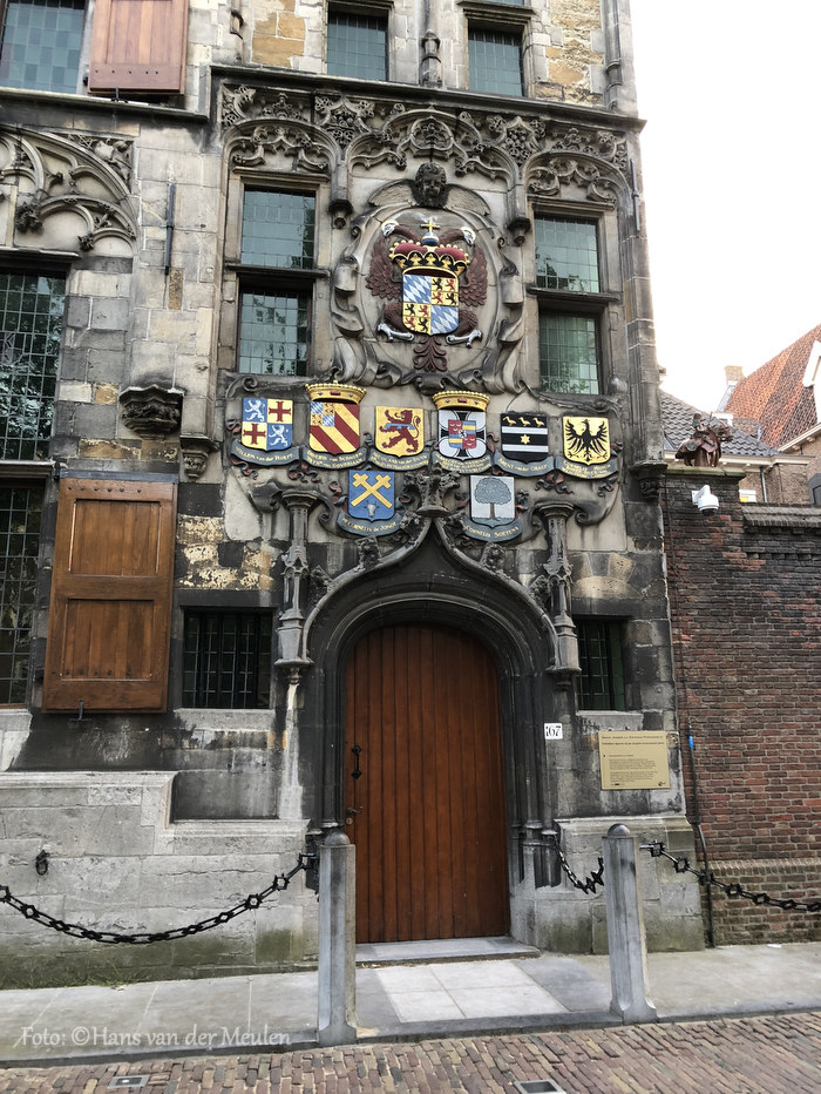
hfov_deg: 49.8
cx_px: 410
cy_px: 547
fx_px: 885
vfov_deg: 63.4
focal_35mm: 28
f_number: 1.8
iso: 40
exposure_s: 1/30
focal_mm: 3.99
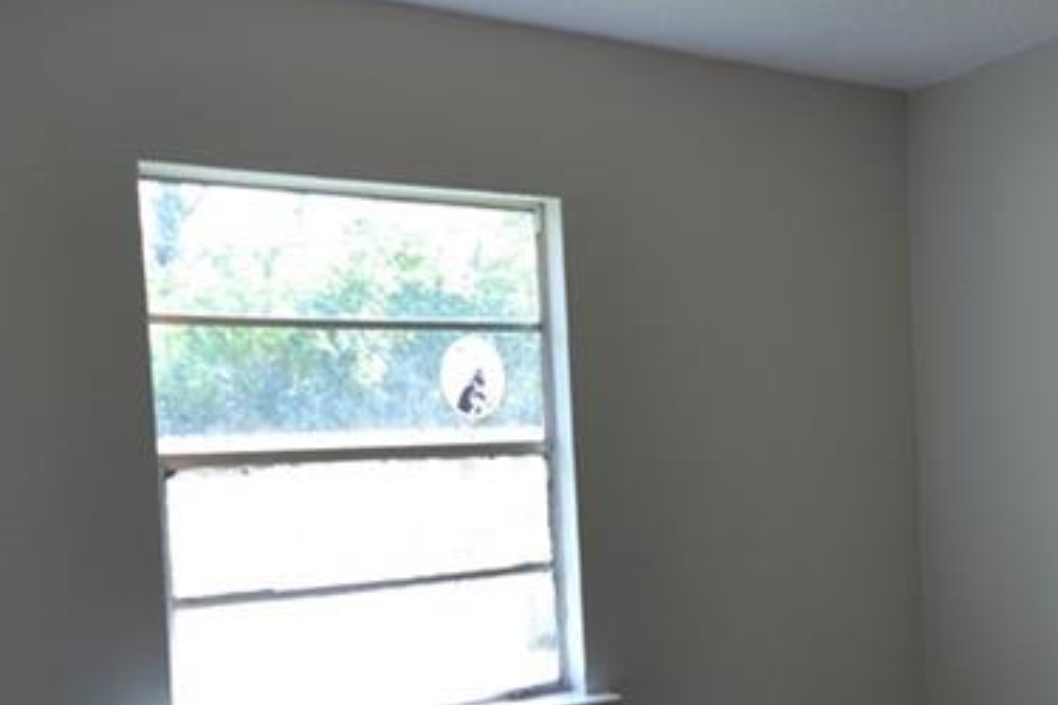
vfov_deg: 32.2
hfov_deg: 44.5
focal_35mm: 41
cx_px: 880
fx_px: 1205
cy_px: 496
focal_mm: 10
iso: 400
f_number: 5.6
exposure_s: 1/125
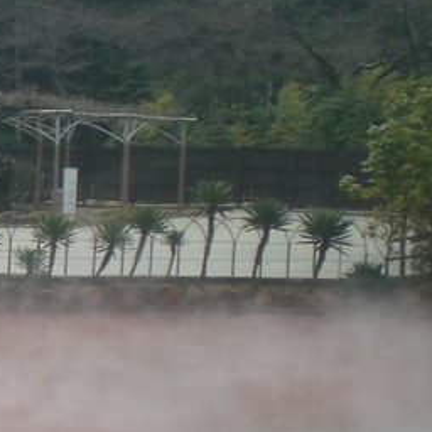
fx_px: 1850
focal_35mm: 131
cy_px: 263
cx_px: -316
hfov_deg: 12.3
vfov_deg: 13.3
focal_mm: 6.3
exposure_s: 1/200
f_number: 3.1
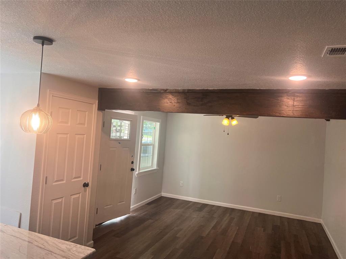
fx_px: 260
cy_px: 130
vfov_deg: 53.1
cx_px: 173
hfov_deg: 67.3
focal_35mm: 26
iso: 50
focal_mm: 5.7
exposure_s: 1/120
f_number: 1.5
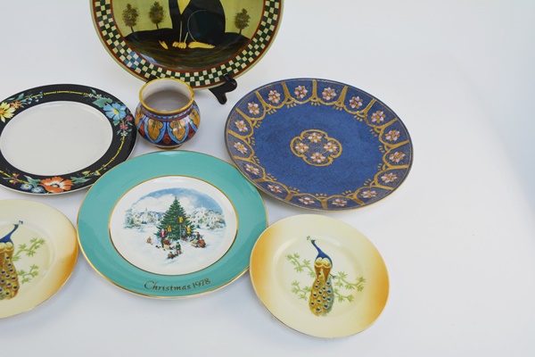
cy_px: 178
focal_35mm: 39
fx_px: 580
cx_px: 268
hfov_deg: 49.6
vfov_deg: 34.2
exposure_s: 1/160
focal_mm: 26
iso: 200
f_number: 6.3
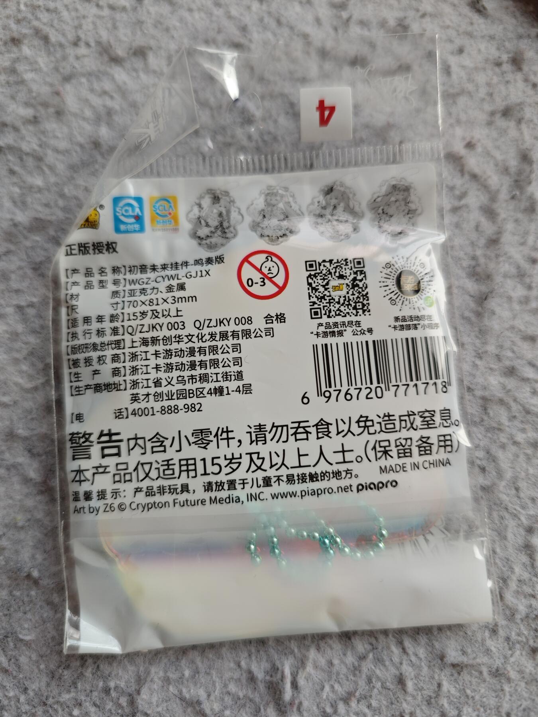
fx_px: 477
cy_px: 358
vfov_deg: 73.9
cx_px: 269
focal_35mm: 23
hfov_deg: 58.9
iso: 200
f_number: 1.6
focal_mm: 6.55
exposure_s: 1/100
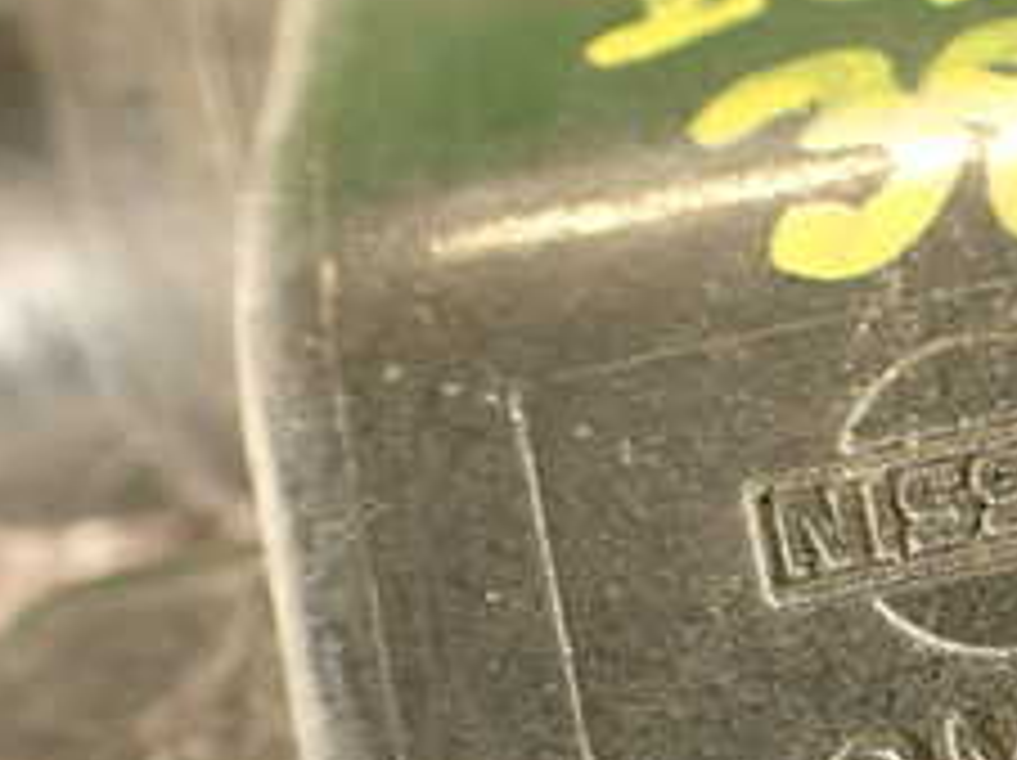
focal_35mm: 85
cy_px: 760
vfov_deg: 17.0
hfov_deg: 20.9
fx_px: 2495
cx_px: 1332
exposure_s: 1/30
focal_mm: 5.79
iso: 320
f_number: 2.4
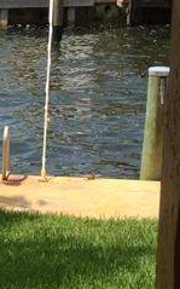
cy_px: 167
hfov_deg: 11.2
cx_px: -135
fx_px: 857
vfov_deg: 19.1
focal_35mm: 109
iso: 32
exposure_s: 1/1121
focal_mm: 3.3
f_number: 2.4
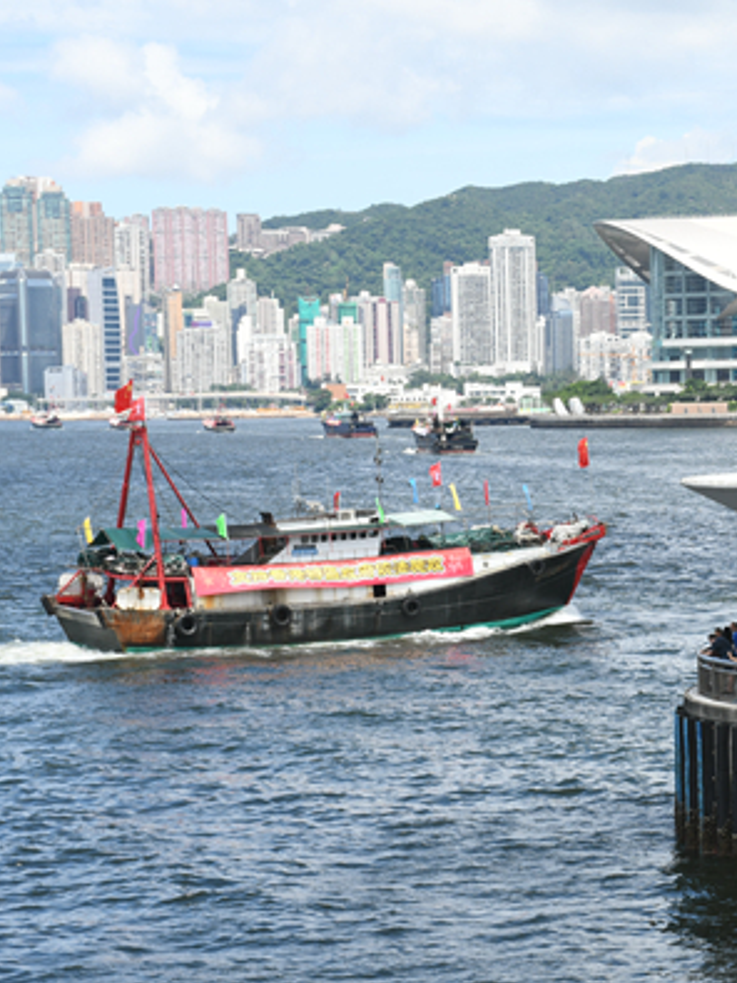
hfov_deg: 12.9
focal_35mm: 114
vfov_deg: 17.3
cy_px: 488
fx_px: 3238
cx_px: 687
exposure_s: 1/125
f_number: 10
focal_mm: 52
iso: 100
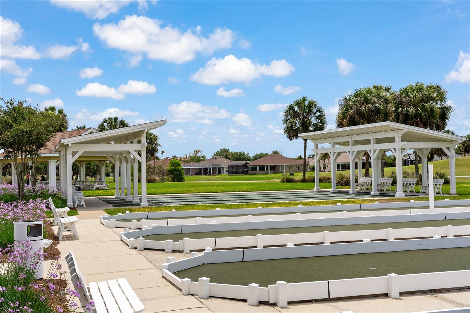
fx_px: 602
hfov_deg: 42.7
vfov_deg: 29.2
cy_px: 156
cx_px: 235
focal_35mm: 46
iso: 500
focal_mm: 46.1
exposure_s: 1/1600
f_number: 10
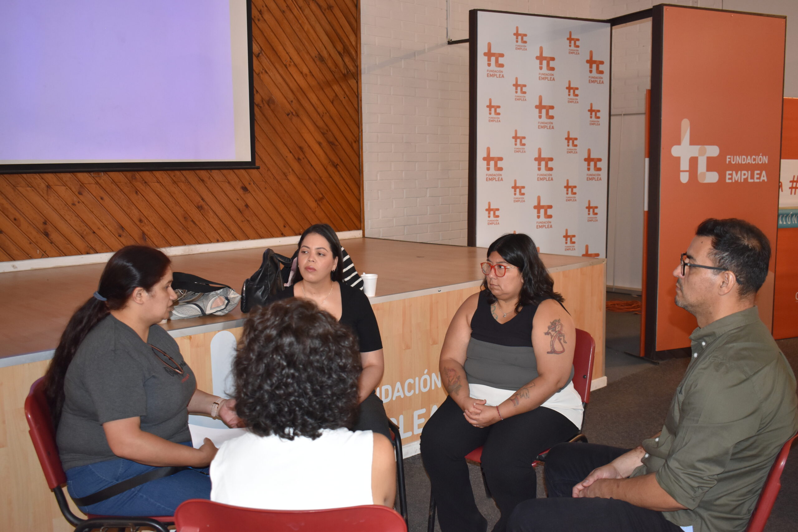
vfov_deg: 38.4
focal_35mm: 34
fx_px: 765
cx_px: 399
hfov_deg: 55.1
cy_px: 266
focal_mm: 23
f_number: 3.8
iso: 800
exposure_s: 1/60
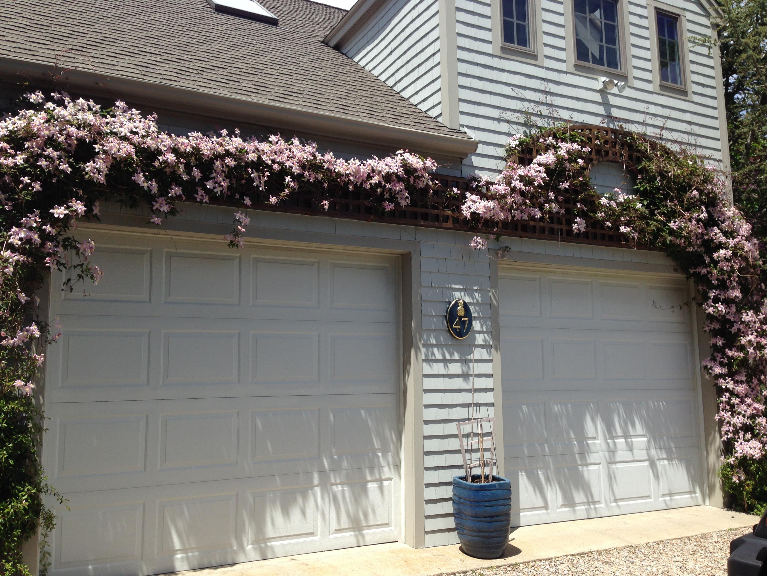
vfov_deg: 42.9
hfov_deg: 55.4
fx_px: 731
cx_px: 384
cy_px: 288
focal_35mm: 33
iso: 50
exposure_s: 1/1391
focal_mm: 4.12
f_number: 2.4
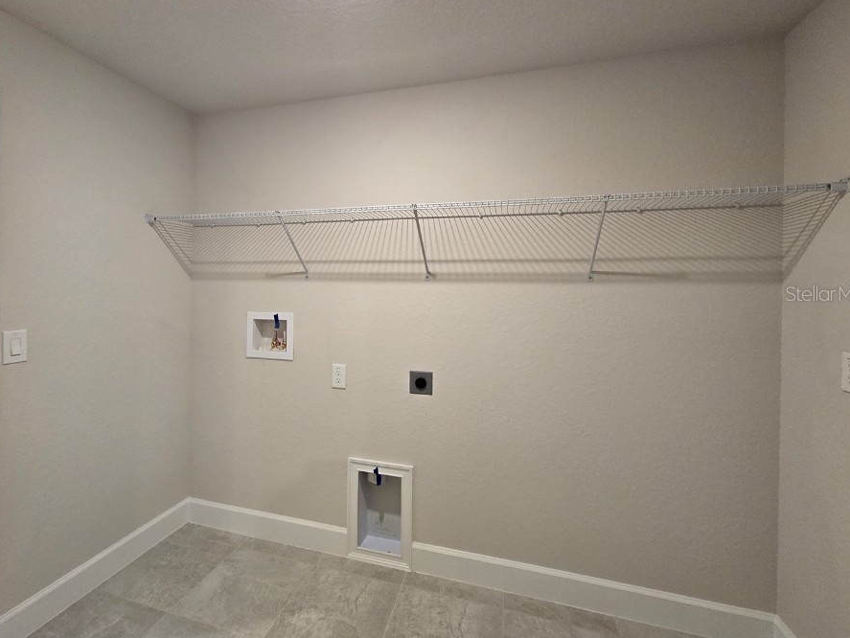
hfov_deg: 97.9
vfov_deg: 81.6
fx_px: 368
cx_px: 385
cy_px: 293
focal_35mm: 15
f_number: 2.2
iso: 250
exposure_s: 1/60
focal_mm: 2.2
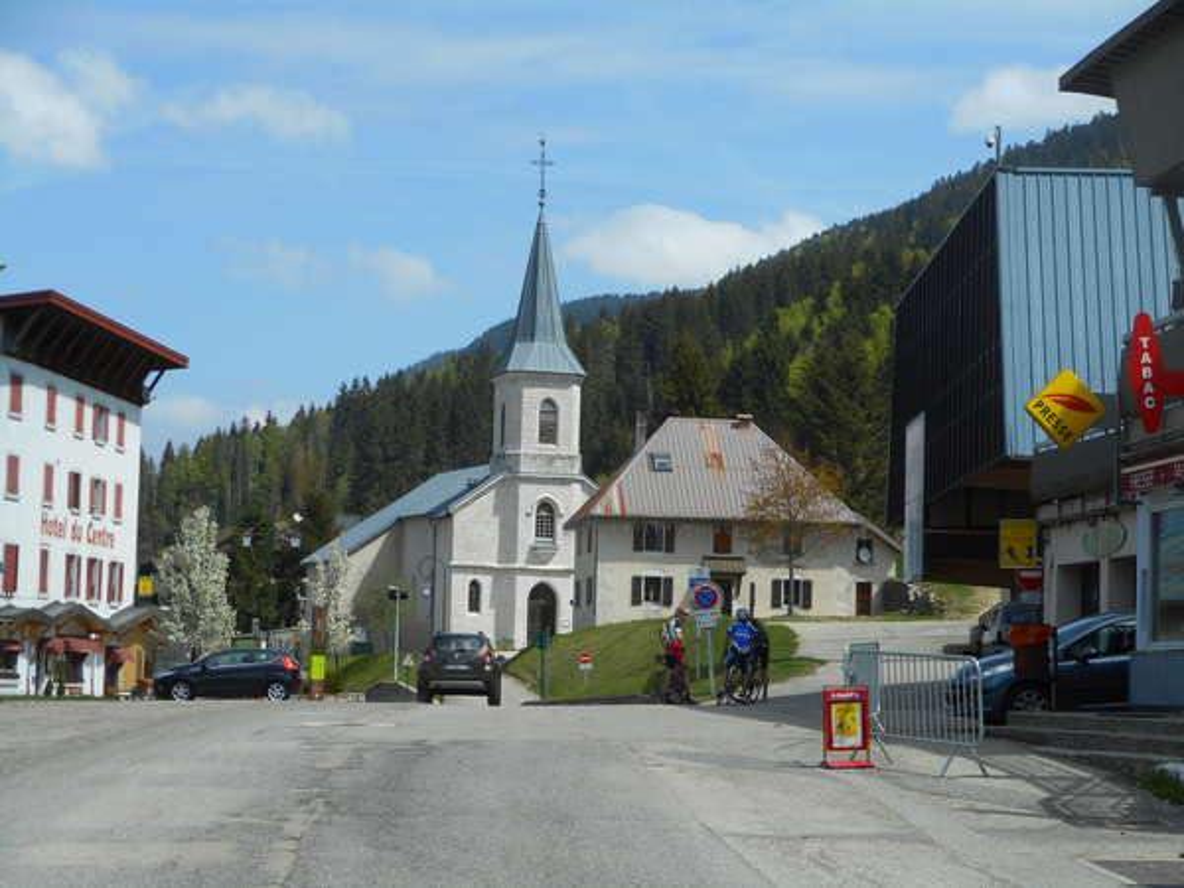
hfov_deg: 22.0
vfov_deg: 16.6
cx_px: 592
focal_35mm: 89
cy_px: 444
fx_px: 3044
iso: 80
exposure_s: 1/500
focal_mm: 15.9
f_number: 5.6
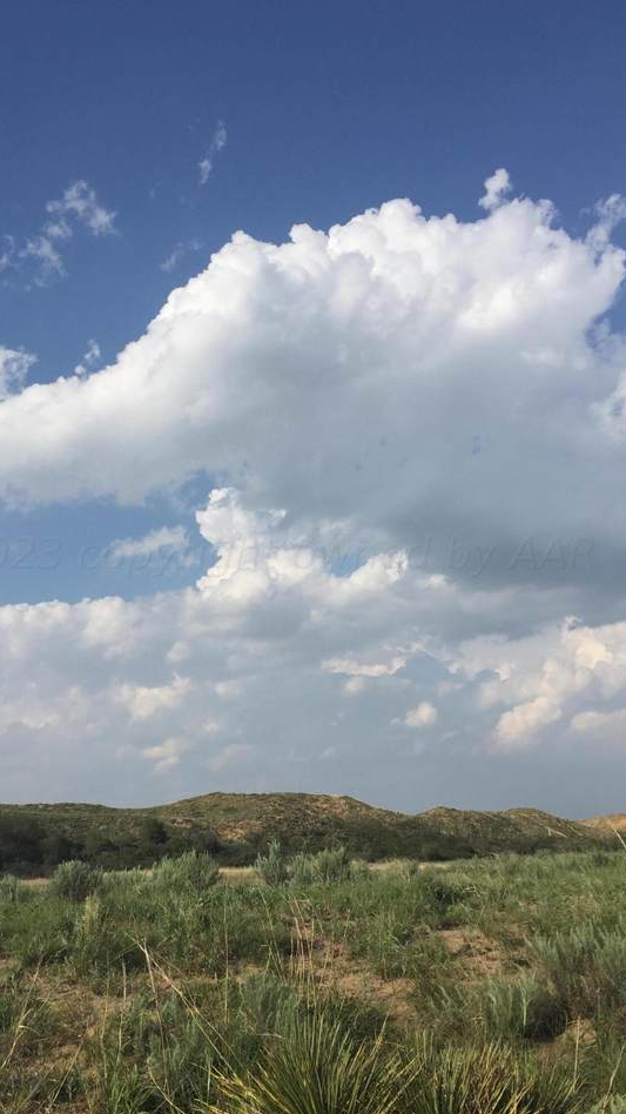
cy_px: 556
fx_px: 945
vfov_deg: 61.0
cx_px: 256
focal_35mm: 32
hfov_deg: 36.6
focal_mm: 4.15
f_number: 2.2
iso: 32
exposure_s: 1/3597
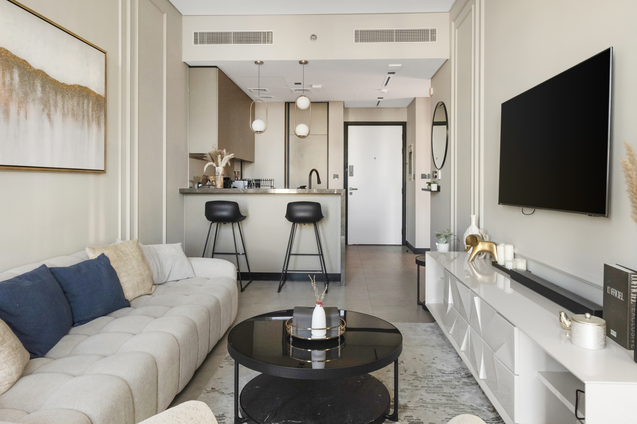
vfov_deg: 55.1
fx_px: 407
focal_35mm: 23
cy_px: 212
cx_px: 318
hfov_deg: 76.1
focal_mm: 15.1
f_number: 7.1
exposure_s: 1/4
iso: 1000
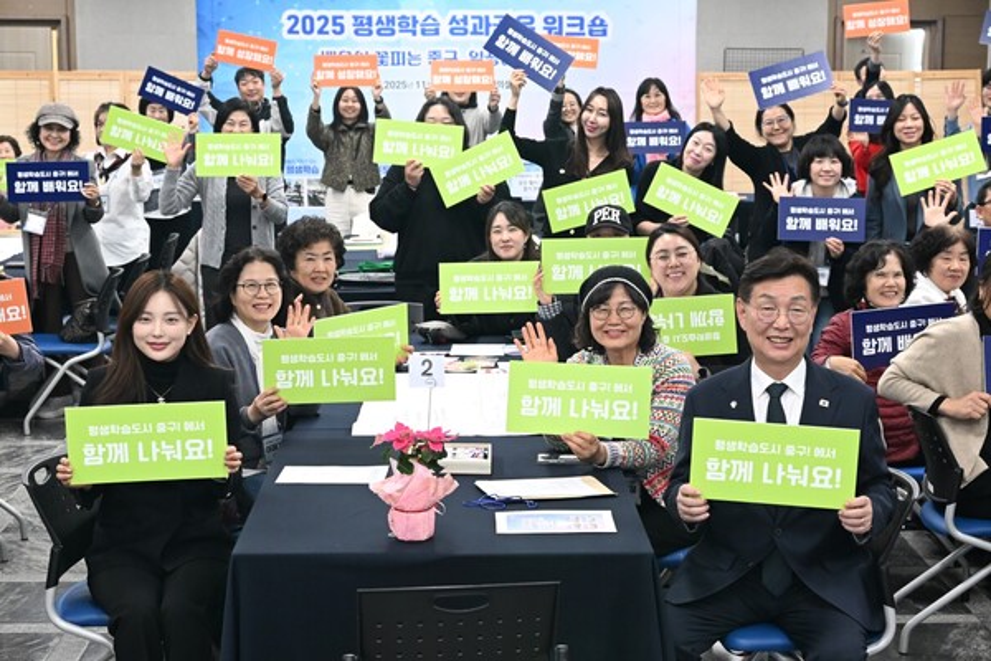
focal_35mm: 48
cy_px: 330
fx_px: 1321
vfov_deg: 28.1
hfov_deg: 41.1
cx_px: 496
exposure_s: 1/160
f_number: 5.6
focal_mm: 48
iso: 3200
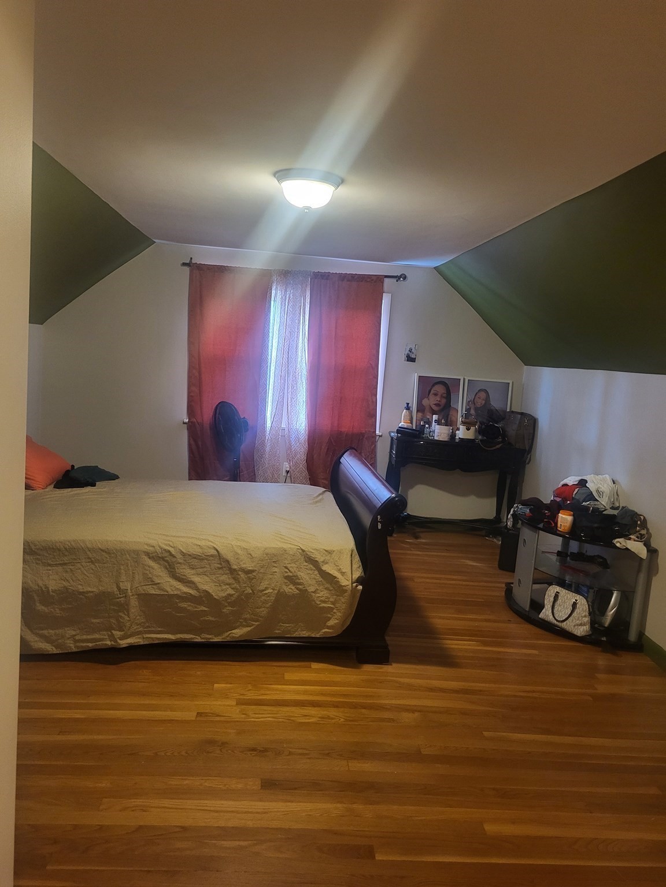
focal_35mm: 26
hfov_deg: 53.1
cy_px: 444
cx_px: 333
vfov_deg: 67.3
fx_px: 667
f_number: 1.8
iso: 500
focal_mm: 5.4
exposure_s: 1/40
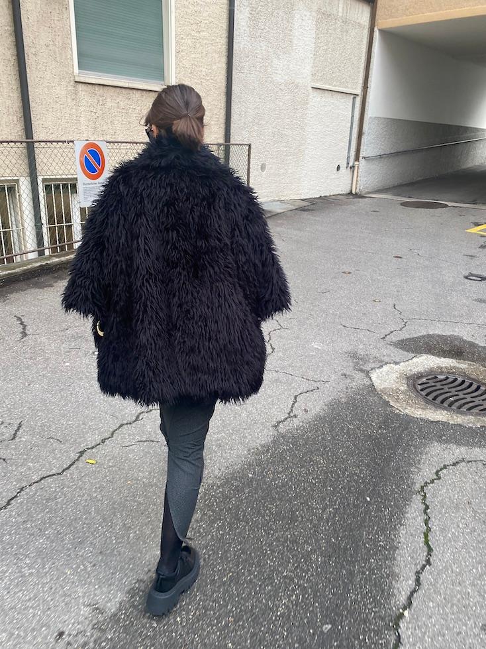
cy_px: 324
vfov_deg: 67.3
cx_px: 243
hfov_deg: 53.1
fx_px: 487
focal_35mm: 26
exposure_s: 1/121
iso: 100
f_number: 1.8
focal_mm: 4.25
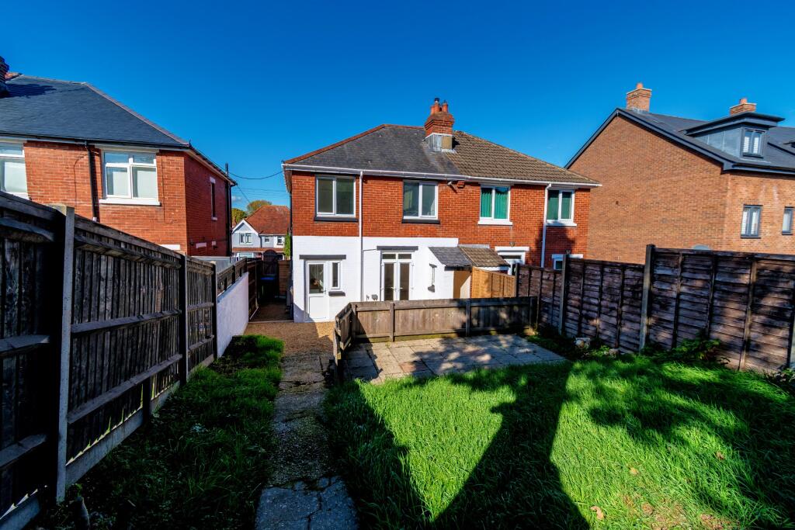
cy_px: 265
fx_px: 331
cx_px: 398
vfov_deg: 77.3
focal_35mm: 15
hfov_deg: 100.4
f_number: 7.1
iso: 160
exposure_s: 1/640
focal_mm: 10
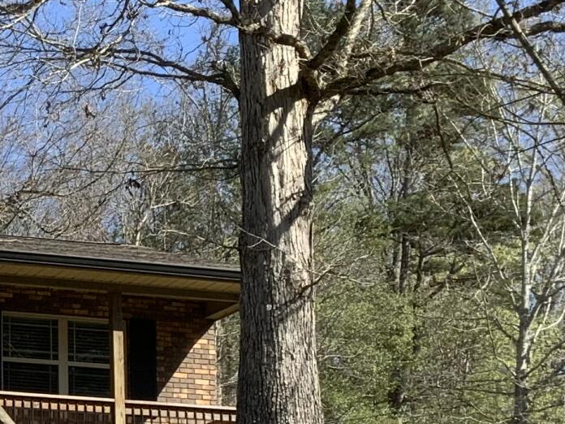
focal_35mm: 125
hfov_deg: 15.2
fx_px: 2040
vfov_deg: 11.8
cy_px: 389
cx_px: -120
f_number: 1.8
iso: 16
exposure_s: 1/944
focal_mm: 3
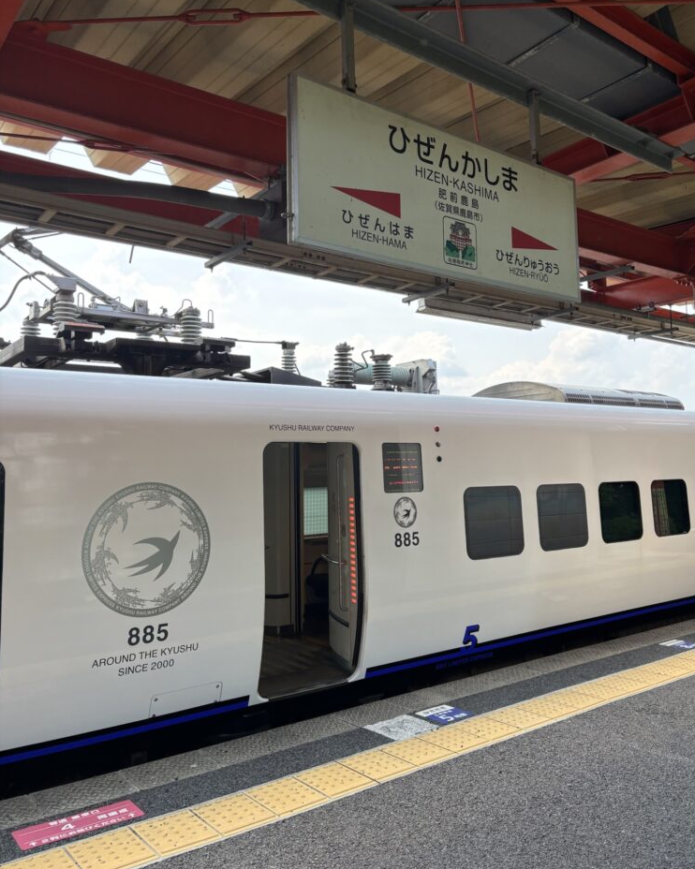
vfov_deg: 62.1
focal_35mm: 28
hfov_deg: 51.5
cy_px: 396
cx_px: 358
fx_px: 720
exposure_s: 1/654
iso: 50
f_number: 1.6
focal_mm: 5.96
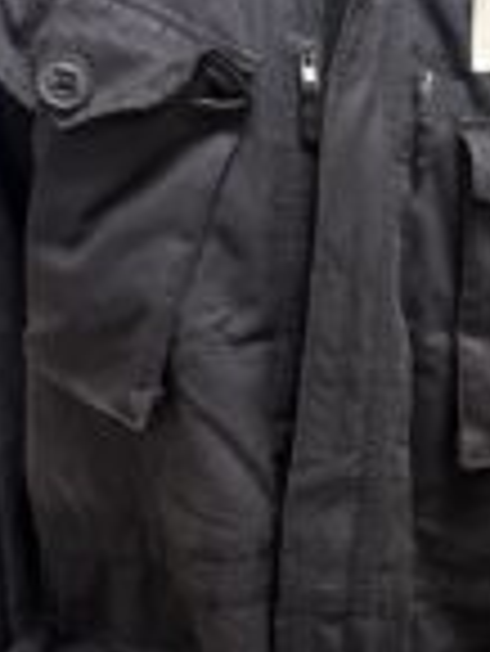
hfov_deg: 22.2
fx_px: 1244
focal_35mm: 66
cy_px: 441
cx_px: 337
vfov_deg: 29.1
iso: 250
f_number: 1.78
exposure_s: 1/50
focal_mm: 6.76
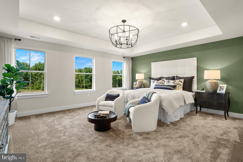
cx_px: 122
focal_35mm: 18
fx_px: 118
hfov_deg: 91.7
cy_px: 81
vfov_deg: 68.8
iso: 400
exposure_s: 1/2.5
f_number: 8
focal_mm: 17.5
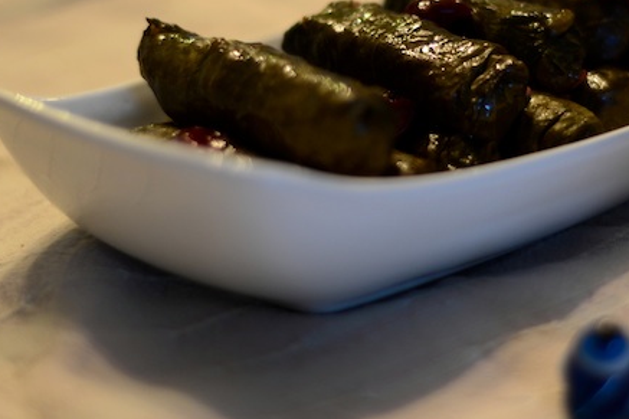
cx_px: 420
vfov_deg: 13.2
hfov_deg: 19.8
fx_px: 1799
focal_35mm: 103
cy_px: 72
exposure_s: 1/50
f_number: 1.8
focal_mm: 50
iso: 400
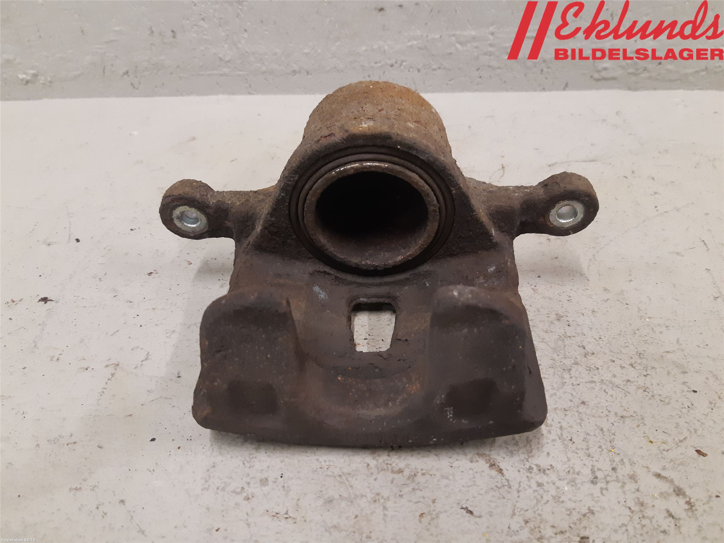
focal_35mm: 26
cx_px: 362
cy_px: 272
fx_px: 544
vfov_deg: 53.1
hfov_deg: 67.3
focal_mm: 3.93
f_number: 1.7
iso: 200
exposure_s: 1/50
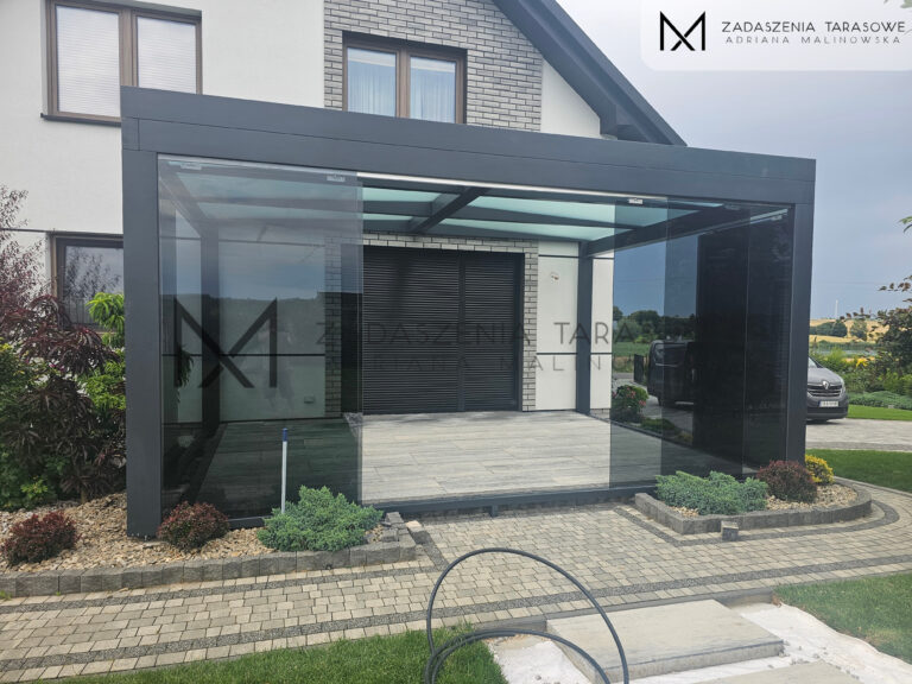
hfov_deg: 73.9
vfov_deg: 58.9
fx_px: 606
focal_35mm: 23
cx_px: 456
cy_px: 342
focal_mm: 6.3
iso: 20
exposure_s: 1/389
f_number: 1.7
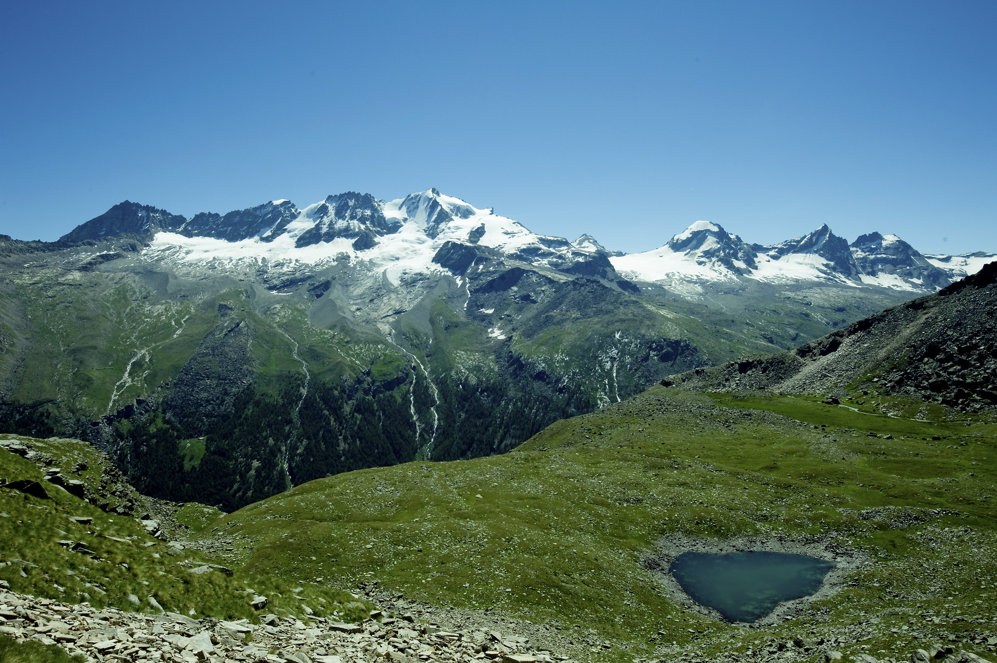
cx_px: 498
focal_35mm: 22
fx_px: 609
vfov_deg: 57.1
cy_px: 332
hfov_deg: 78.6
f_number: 14
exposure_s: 1/400
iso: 500
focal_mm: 22
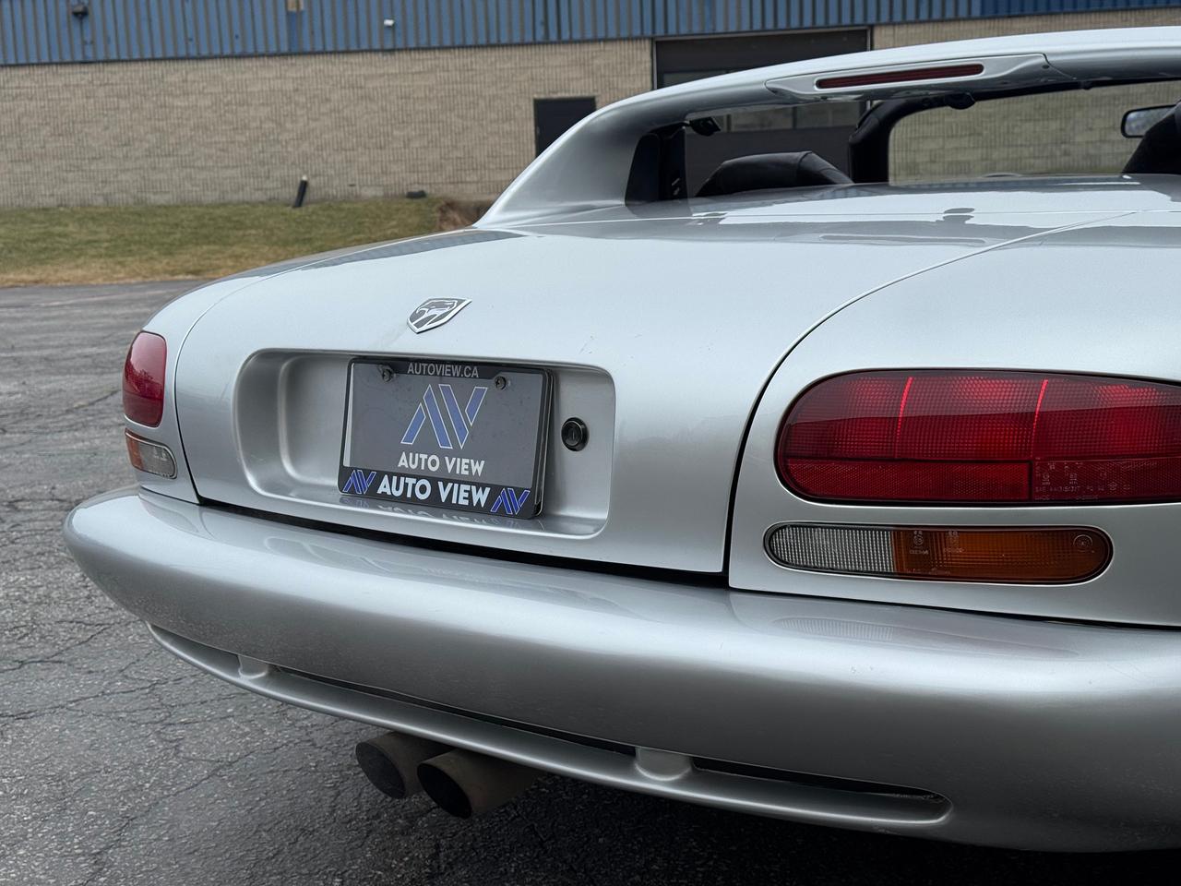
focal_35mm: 48
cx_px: 590
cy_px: 443
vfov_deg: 30.3
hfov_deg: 39.7
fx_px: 1638
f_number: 1.78
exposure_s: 1/1984
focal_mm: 6.76
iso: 64
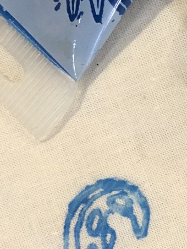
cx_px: 179
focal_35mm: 103
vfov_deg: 19.0
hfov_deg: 14.2
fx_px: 742
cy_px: 185
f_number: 1.8
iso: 50
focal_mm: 3.99
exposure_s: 1/15
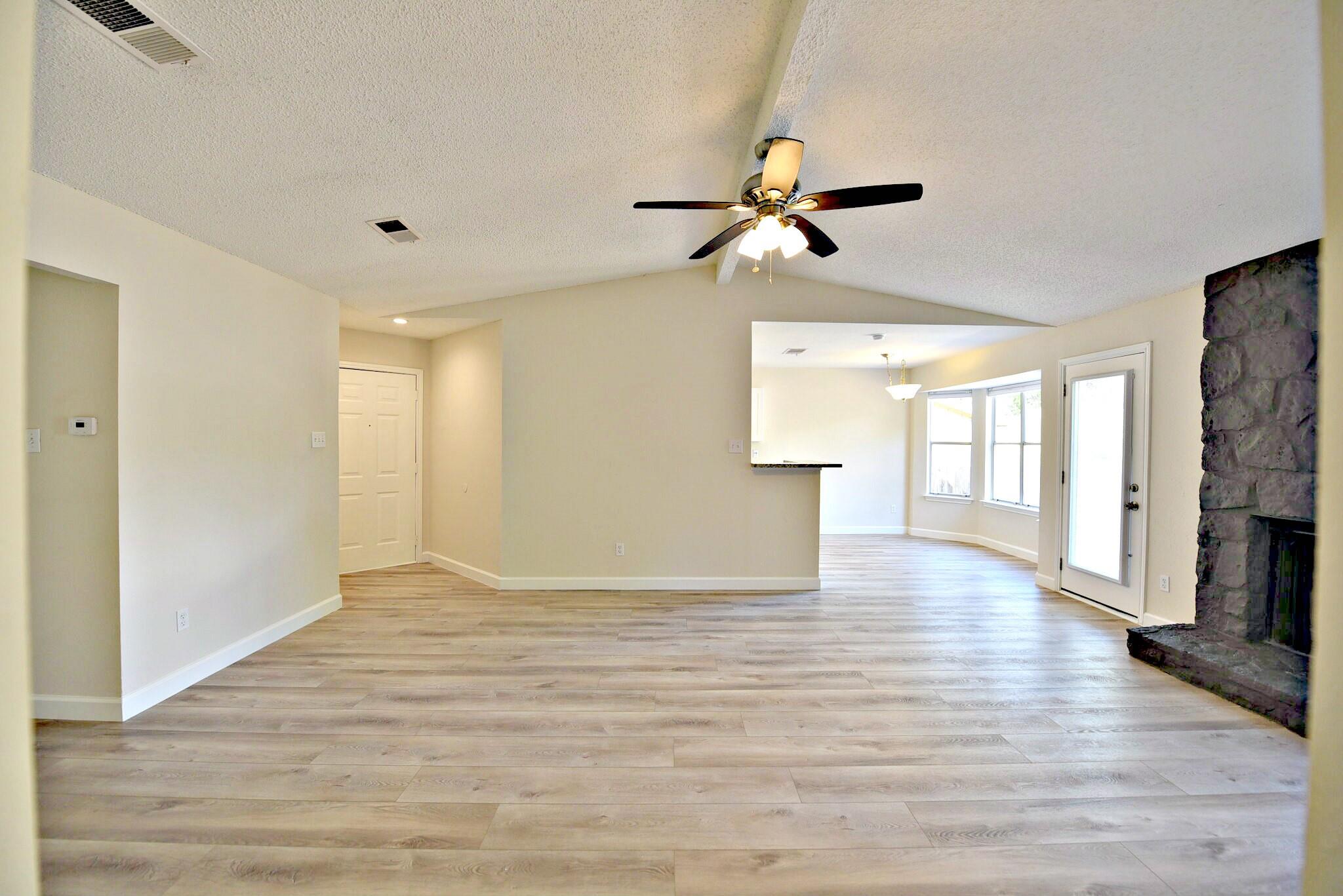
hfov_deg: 104.2
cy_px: 448
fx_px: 522
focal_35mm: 14
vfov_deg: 81.3
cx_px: 672
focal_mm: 14
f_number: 4.5
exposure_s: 1/80
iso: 400
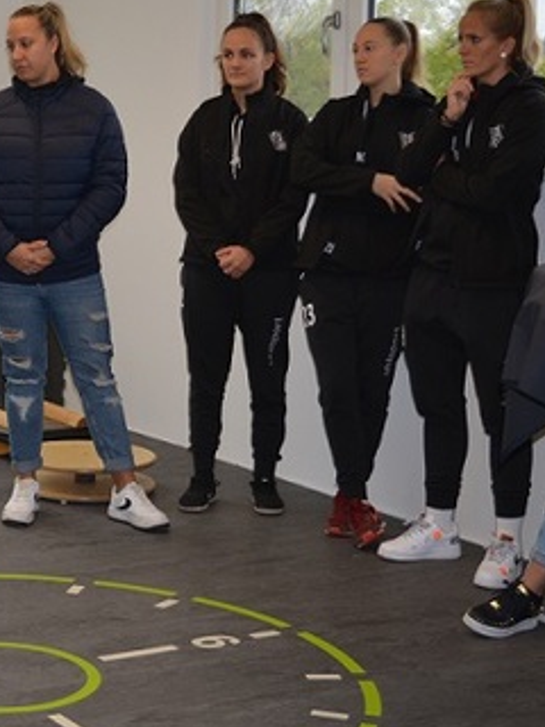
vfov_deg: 22.7
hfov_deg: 16.5
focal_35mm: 86
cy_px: 279
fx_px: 1805
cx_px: -106
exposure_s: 1/125
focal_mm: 30
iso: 250
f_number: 4.2
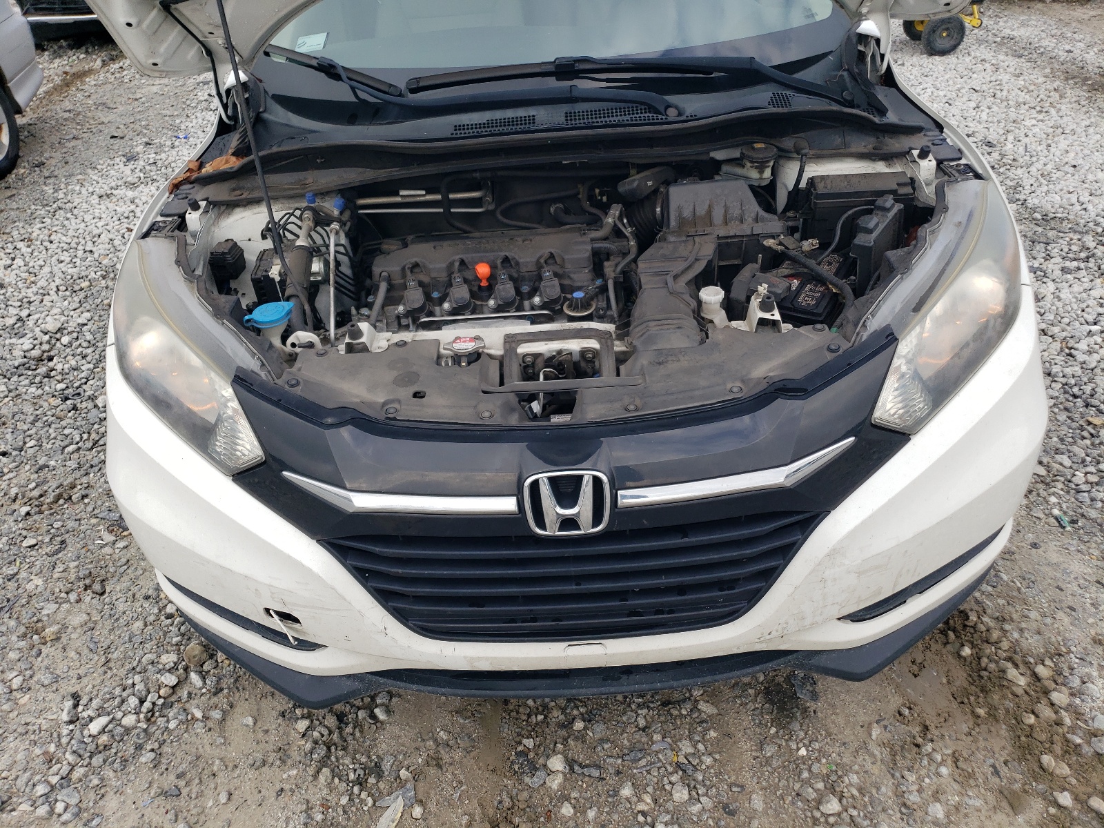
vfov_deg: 53.1
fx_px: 829
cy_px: 414
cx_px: 552
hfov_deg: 67.3
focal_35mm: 26
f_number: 1.5
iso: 50
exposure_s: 1/1250
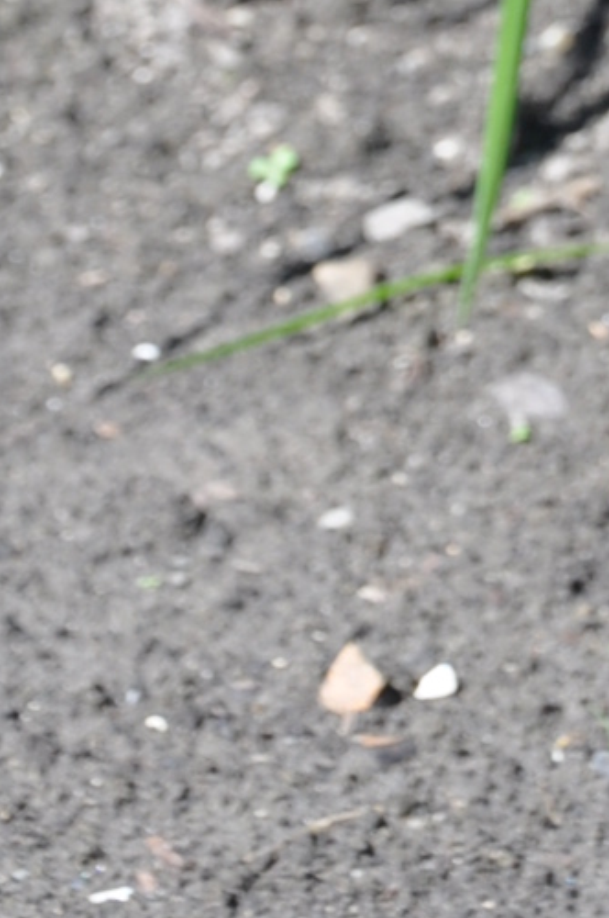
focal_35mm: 309
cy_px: -654
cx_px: 1201
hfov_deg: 4.4
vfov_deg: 6.5
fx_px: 7862
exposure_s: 1/200
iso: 200
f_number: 7.1
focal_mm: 48
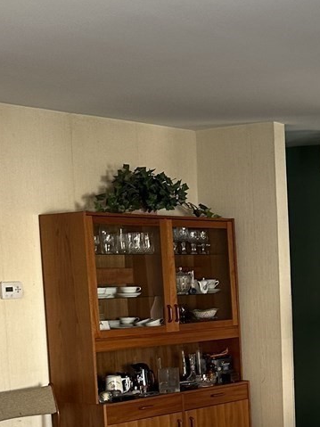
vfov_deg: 24.9
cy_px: 352
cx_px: 410
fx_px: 950
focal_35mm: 77
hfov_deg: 17.9
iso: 125
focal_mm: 6.86
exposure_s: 1/60
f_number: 1.78
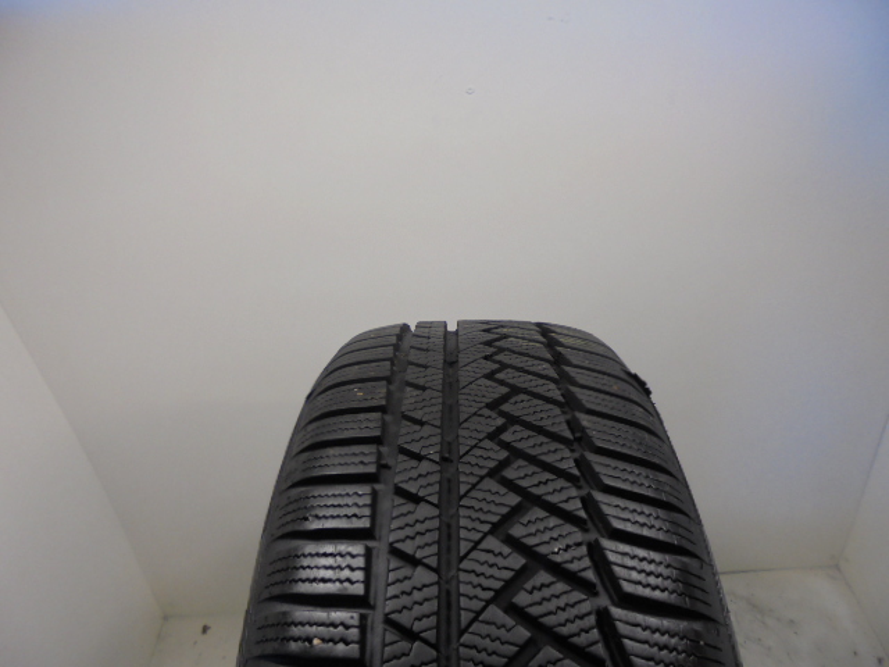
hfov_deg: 67.3
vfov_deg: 53.1
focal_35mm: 26
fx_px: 668
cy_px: 334
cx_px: 444
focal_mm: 4.6
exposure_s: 1/30
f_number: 3.5
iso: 100
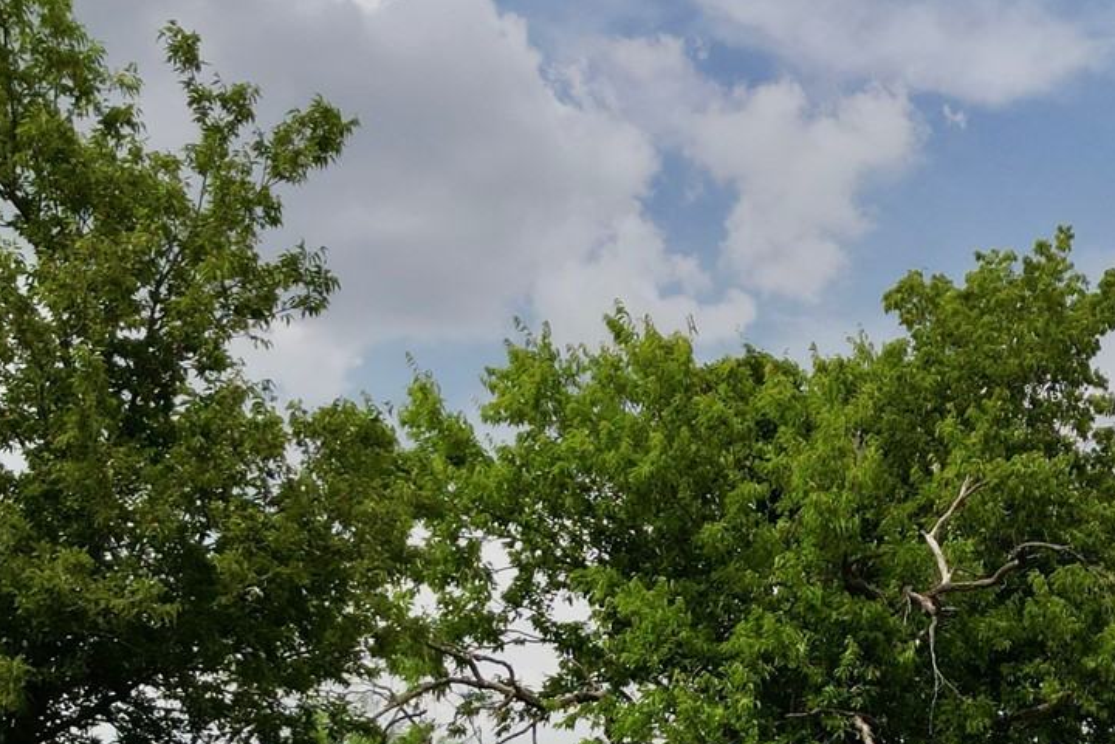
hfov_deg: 27.9
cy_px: 964
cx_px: 877
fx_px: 2199
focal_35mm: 71
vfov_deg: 17.9
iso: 100
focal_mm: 6.72
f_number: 1.7
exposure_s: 1/1250
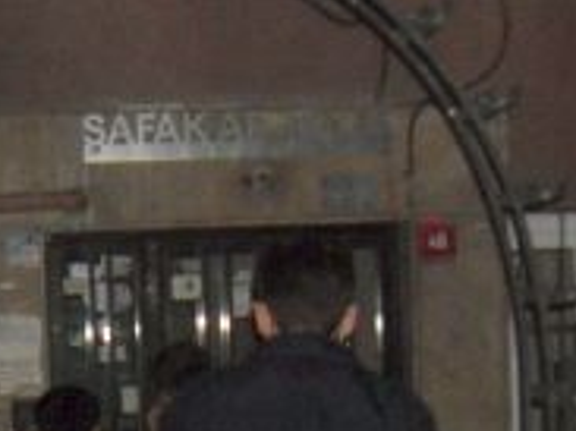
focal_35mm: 119
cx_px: 25
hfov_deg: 16.3
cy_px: 598
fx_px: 1979
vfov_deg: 12.0
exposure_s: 1/45
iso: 400
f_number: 2.8
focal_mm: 6
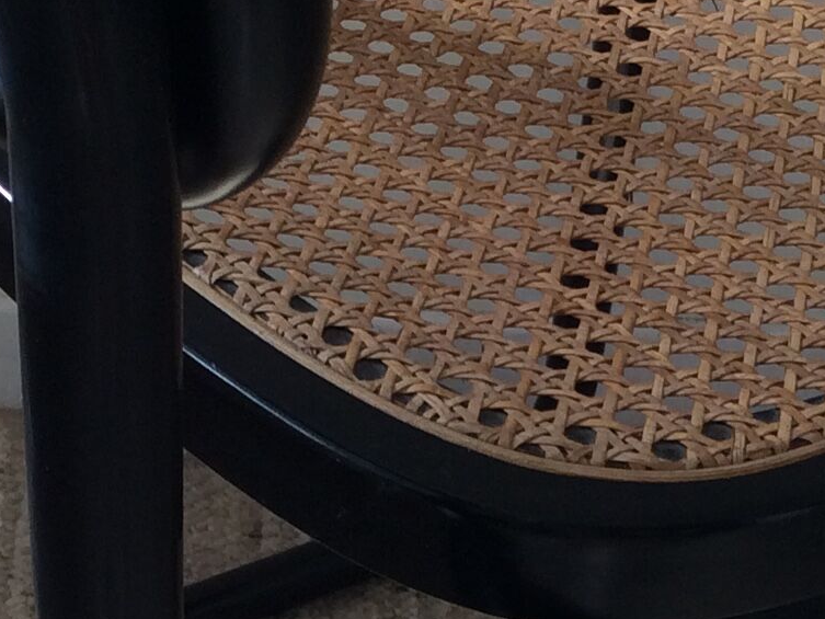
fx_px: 2622
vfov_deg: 13.4
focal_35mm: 110
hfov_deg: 17.9
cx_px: 371
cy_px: 554
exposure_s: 1/33
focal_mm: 3.3
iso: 32
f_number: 2.4
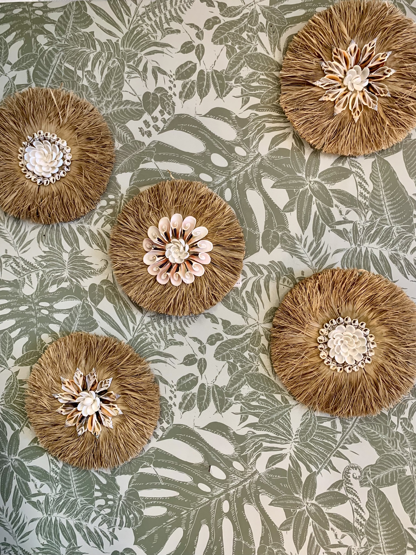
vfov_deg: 67.3
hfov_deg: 53.1
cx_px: 208
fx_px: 417
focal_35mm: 26
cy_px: 278
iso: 160
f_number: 1.8
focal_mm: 4.25
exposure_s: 1/50
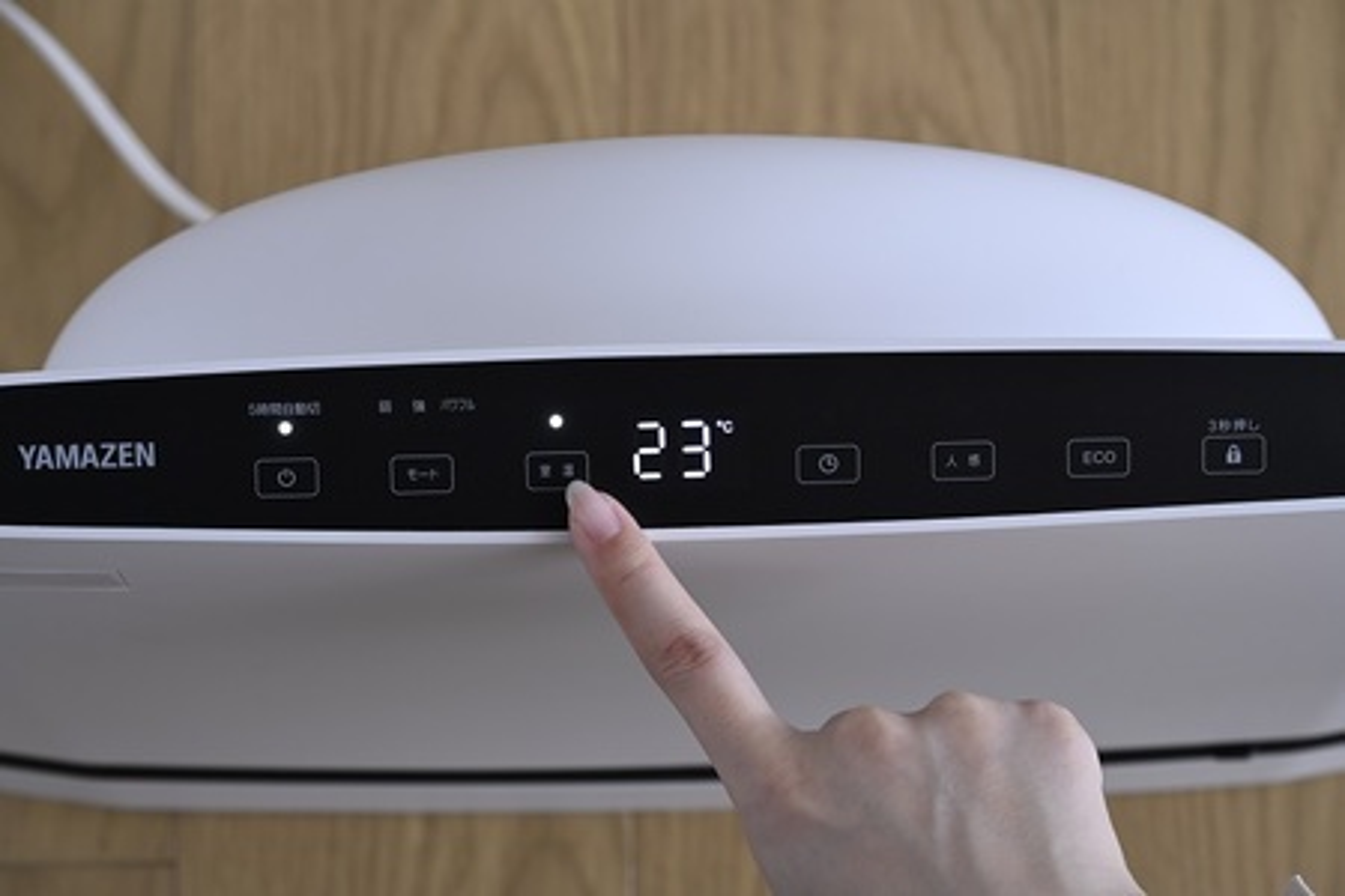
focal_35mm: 93
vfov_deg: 14.7
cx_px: 672
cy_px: 448
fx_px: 3474
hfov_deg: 21.9
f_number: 9
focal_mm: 93
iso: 500
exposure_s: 1/30
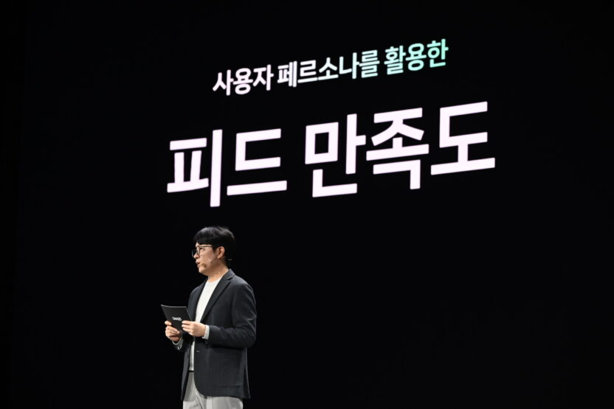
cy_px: 204
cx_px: 307
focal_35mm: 120
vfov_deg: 11.4
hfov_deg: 17.1
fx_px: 2047
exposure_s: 1/400
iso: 1600
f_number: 4
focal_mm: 120
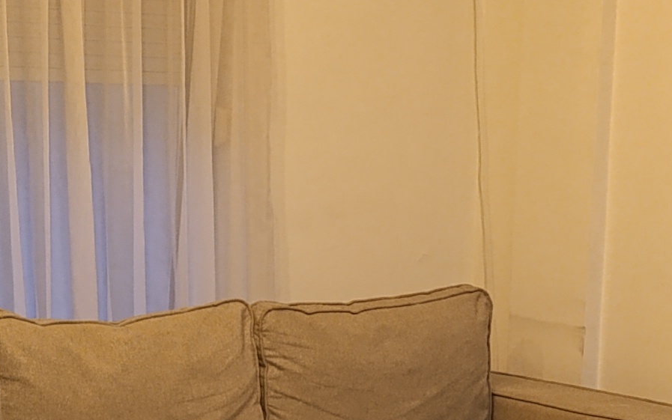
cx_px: 240
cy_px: 407
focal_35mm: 111
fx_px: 2033
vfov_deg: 11.7
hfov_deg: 18.7
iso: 1250
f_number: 1.6
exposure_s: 1/100
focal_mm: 6.14
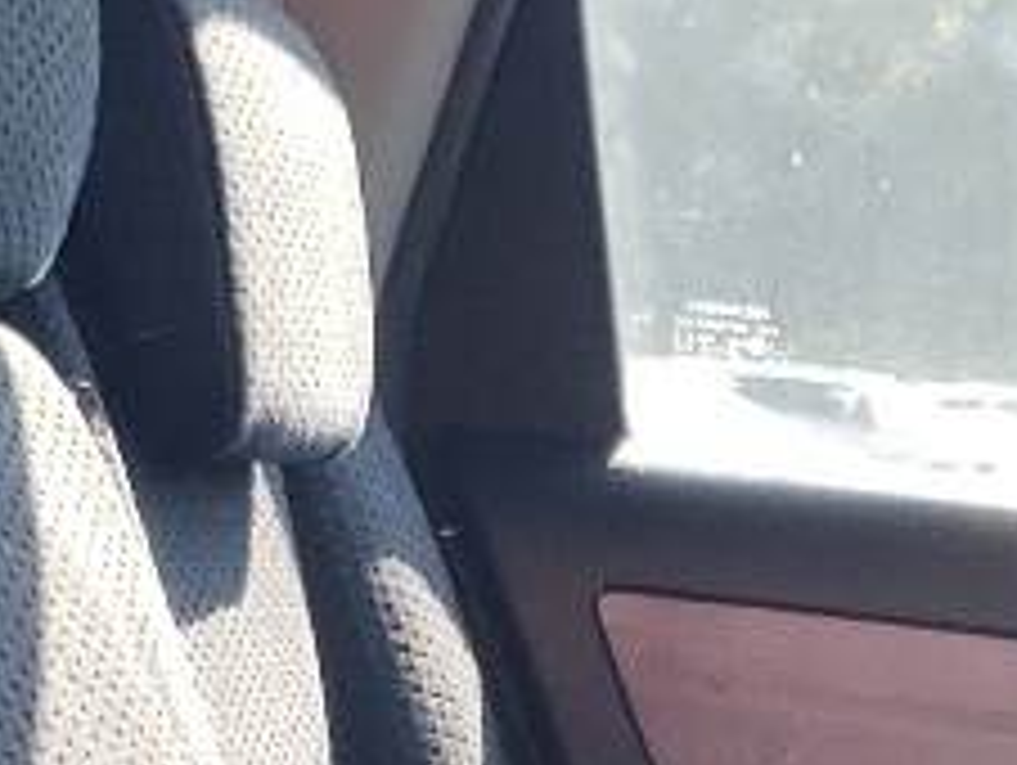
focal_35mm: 184
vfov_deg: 7.6
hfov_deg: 9.8
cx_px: 2228
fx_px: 5412
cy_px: 1827
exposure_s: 1/114
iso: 50
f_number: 1.5
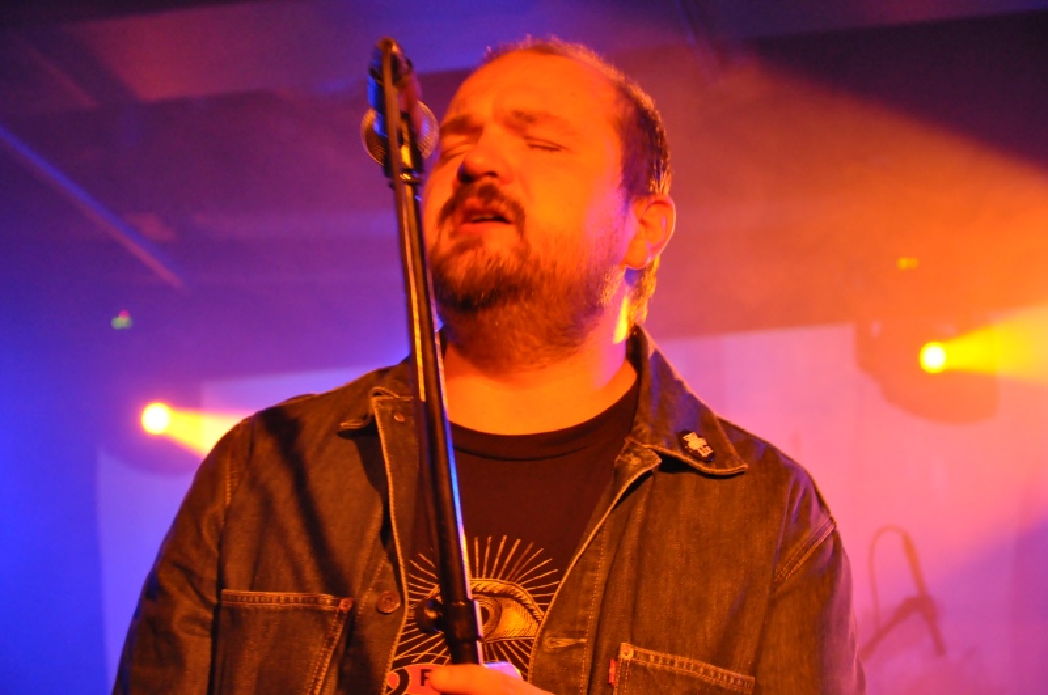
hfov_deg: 21.9
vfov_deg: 14.7
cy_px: 348
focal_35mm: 93
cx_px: 524
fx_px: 2703
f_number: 5.3
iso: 3200
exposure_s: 1/40
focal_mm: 62
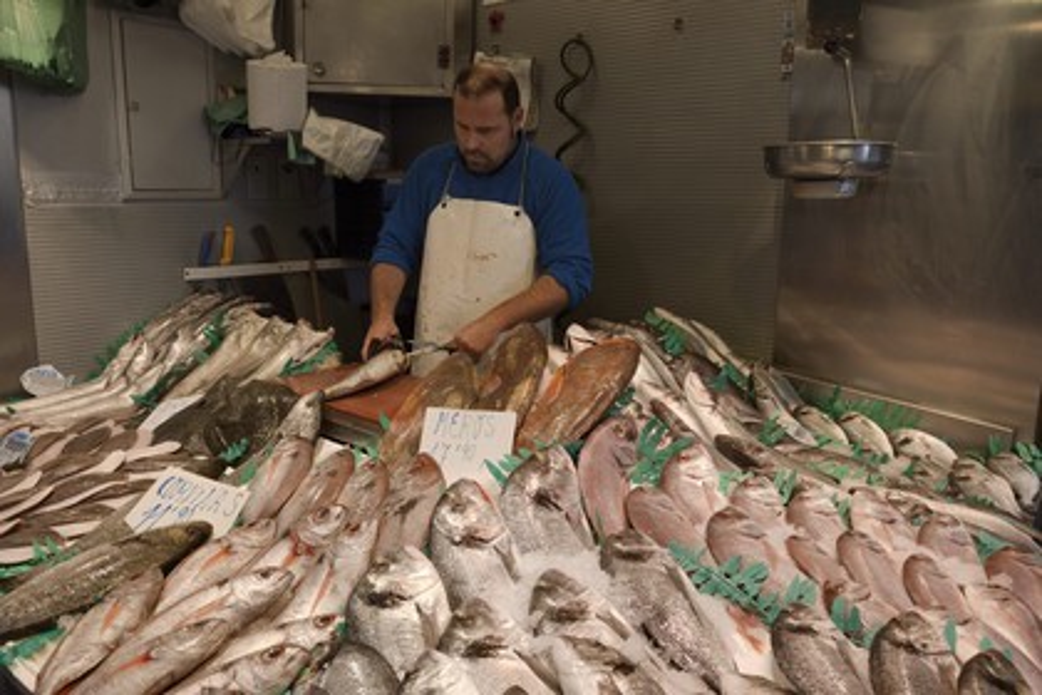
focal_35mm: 27
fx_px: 781
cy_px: 348
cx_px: 521
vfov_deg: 47.9
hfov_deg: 67.4
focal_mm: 27
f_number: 10
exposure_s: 1/250
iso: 800
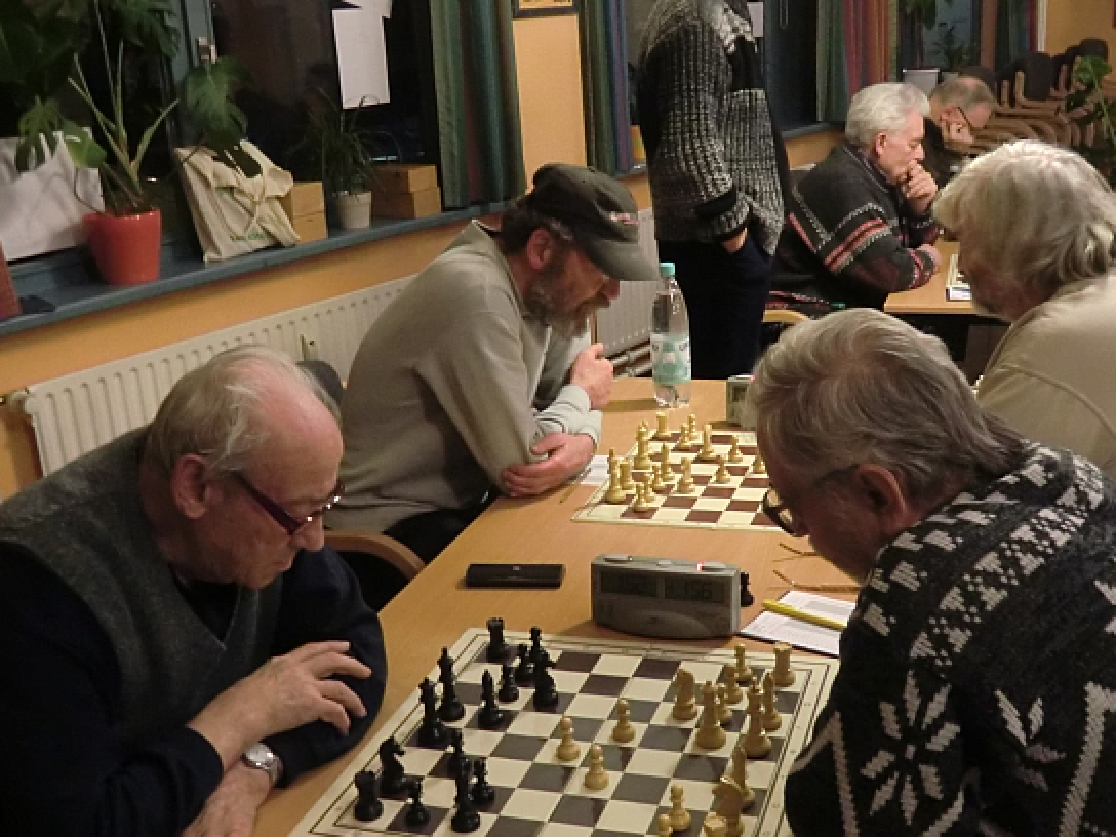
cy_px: 441
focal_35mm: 40
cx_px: 581
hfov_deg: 46.8
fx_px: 1290
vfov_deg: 35.9
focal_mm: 6.1
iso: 800
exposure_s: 1/10
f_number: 3.6
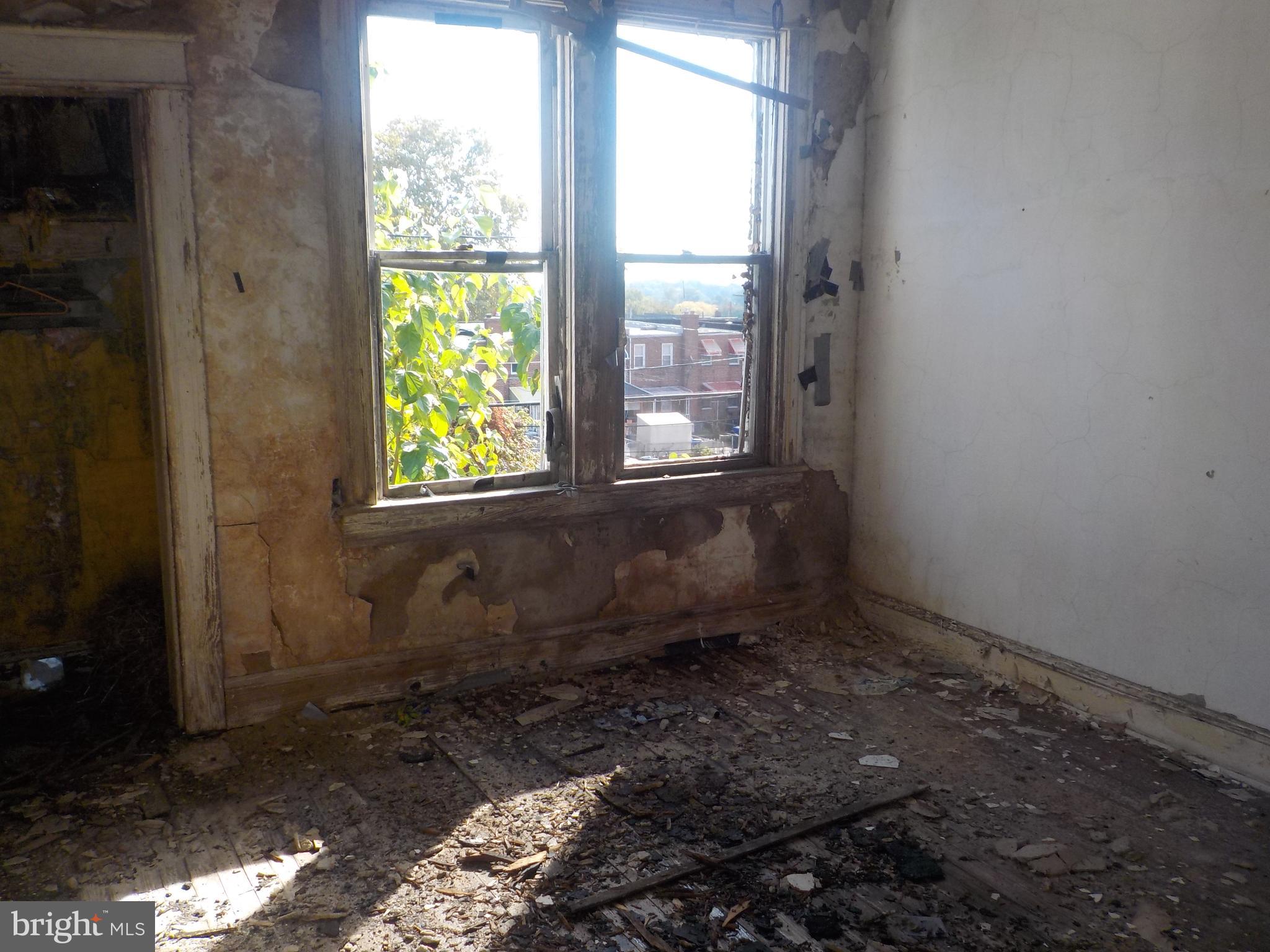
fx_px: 1101
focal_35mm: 30
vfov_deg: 46.8
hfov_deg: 60.0
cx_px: 635
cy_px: 476
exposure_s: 1/200
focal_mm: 4.1
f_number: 3.3
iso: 125
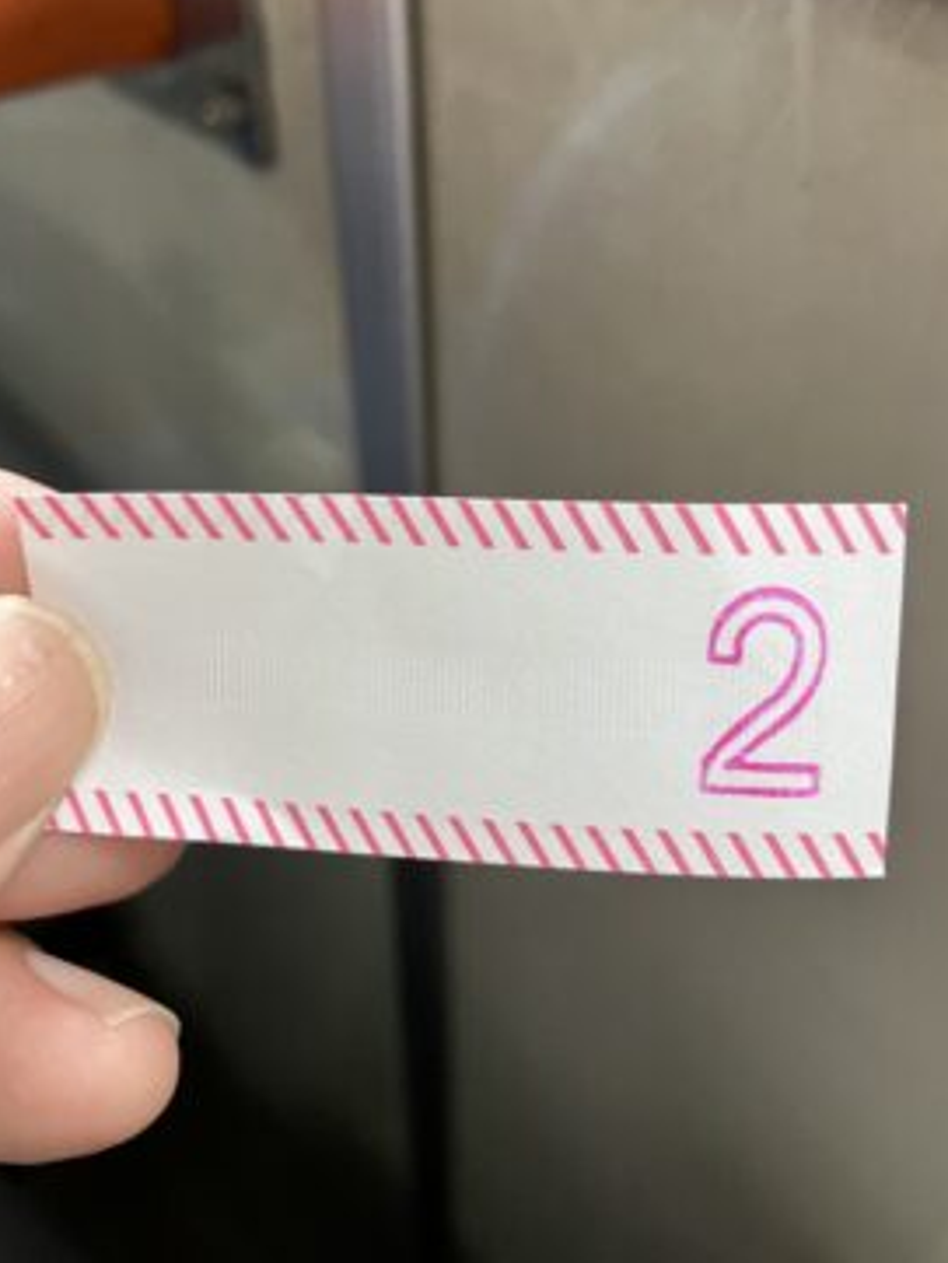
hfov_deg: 45.4
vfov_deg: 58.2
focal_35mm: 31
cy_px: 574
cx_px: 448
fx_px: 1131
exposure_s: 1/60
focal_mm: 3.99
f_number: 1.8
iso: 100
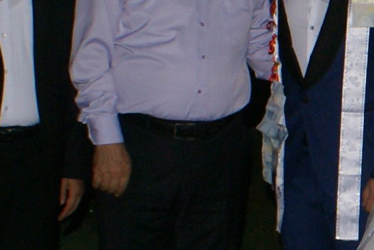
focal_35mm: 151
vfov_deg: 9.1
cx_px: 716
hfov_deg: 12.2
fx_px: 1570
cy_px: 218
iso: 400
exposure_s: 1/60
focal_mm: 18
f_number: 5.6
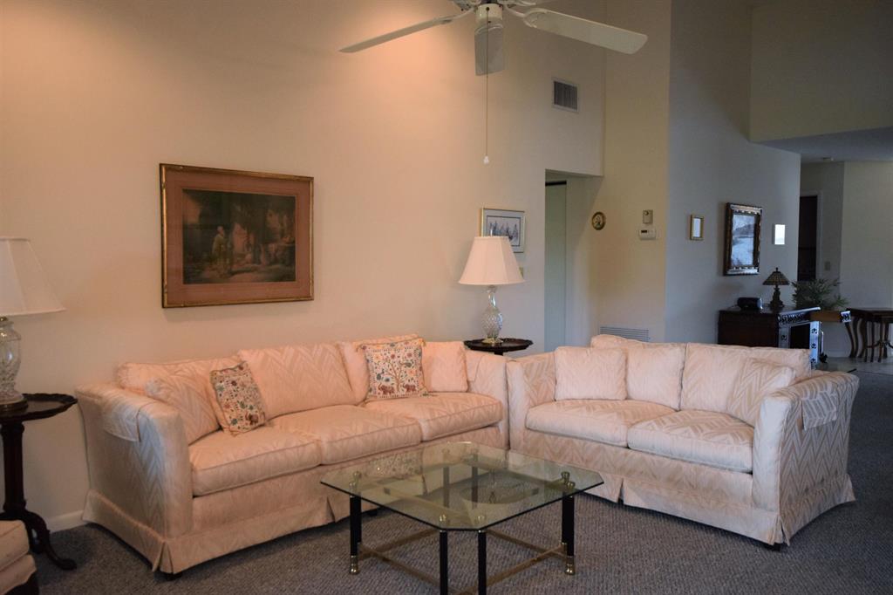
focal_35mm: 30
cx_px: 446
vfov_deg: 43.6
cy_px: 298
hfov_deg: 61.9
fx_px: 744
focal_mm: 20
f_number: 5.6
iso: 2500
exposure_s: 1/60
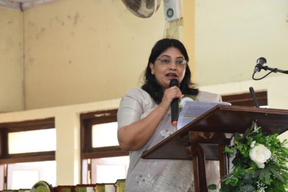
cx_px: 144
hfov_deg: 17.1
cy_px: 96
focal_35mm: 120
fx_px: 960
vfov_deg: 11.4
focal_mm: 120
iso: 2500
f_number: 5.6
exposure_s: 1/100
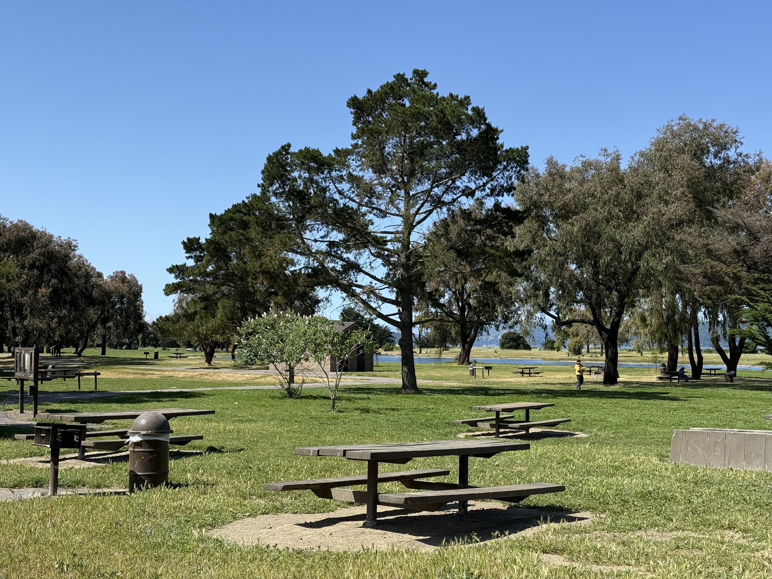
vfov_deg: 30.3
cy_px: 290
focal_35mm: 48
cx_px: 386
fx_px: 1070
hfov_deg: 39.7
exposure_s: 1/4878
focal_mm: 6.76
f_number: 1.78
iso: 80
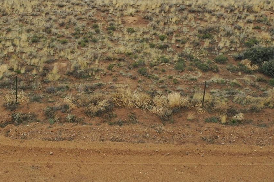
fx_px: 403
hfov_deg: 36.8
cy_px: 19
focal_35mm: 53
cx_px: 76
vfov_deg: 24.8
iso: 400
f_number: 9
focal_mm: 10.26
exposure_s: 1/640
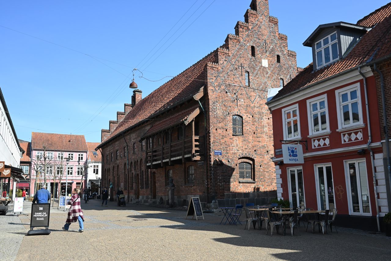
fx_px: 380
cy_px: 130
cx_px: 196
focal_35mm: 35
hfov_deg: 54.4
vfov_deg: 37.9
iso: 800
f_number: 5
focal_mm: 35
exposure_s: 1/4000
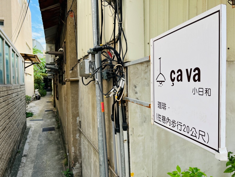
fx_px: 177
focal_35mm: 26
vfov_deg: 53.1
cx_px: 118
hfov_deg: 67.3
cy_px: 88
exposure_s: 1/639
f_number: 1.5
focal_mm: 5.7
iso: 50
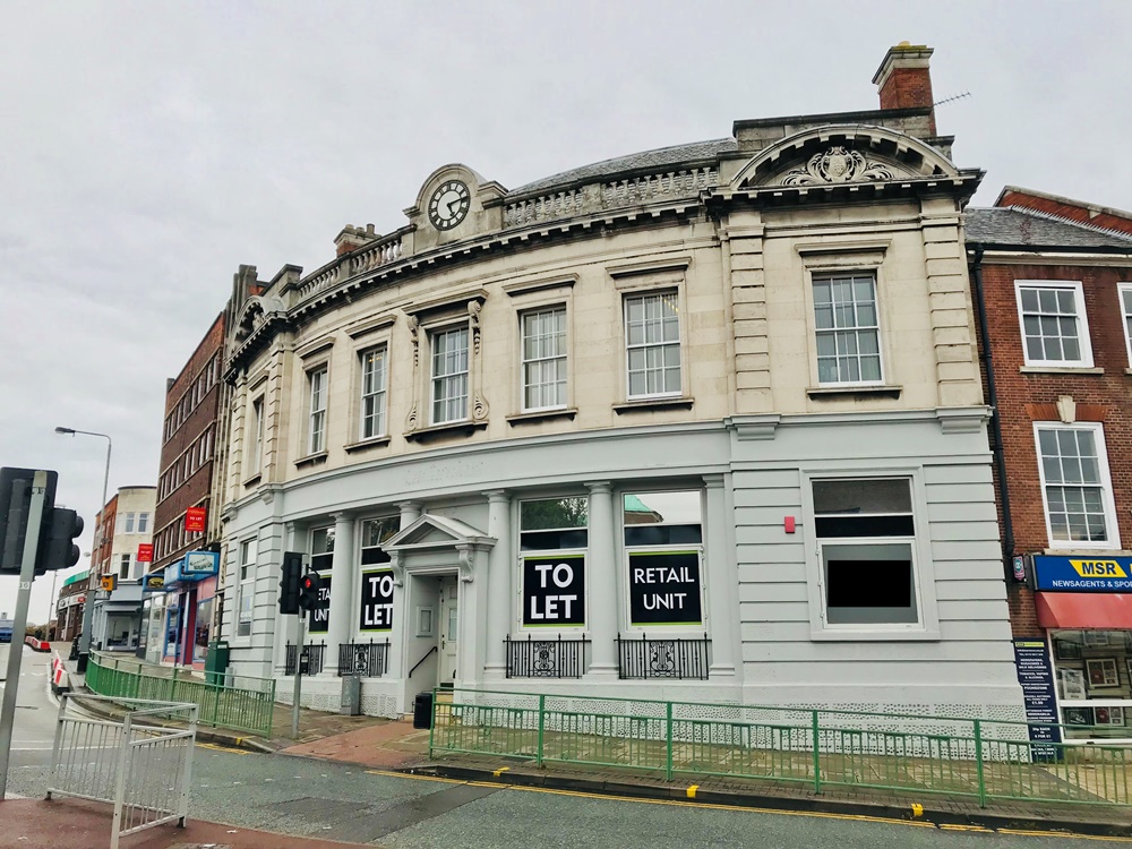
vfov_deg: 49.7
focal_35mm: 28
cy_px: 424
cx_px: 566
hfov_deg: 63.4
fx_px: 916
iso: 20
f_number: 1.8
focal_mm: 3.99
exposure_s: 1/584
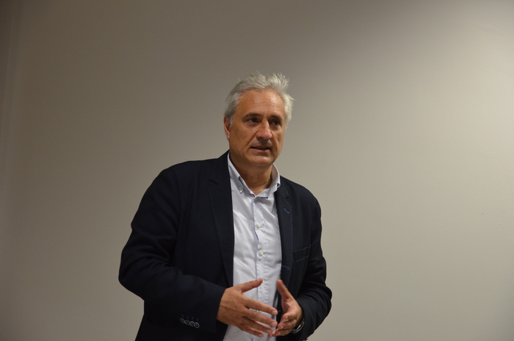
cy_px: 170
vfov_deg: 13.4
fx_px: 1454
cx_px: 257
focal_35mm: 102
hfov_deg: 20.1
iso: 800
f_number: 5.6
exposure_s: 1/50
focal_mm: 68
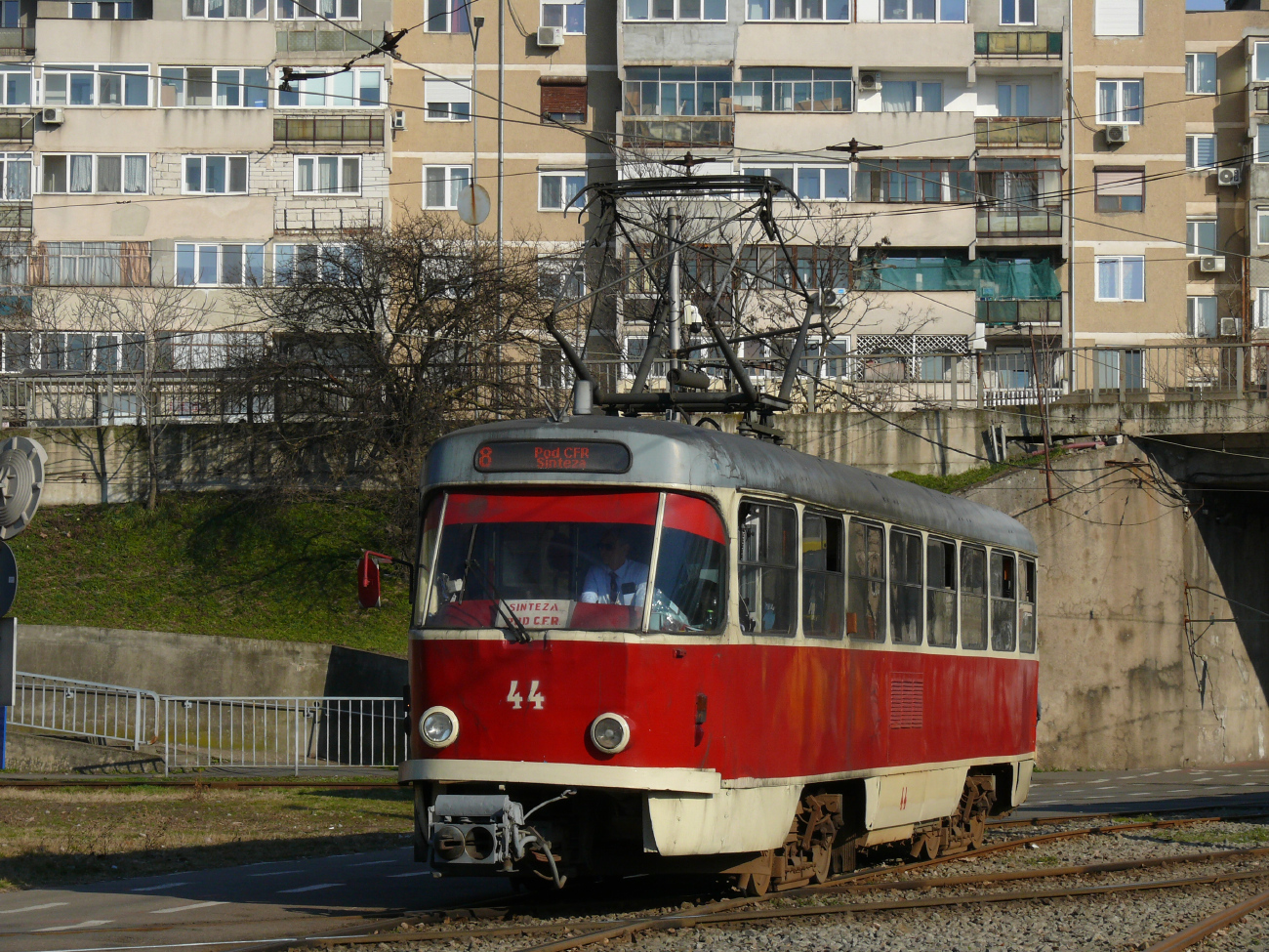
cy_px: 476
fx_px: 3923
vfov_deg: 13.8
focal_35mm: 107
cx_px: 634
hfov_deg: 18.4
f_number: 7.1
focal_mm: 22.7
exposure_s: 1/500
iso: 100
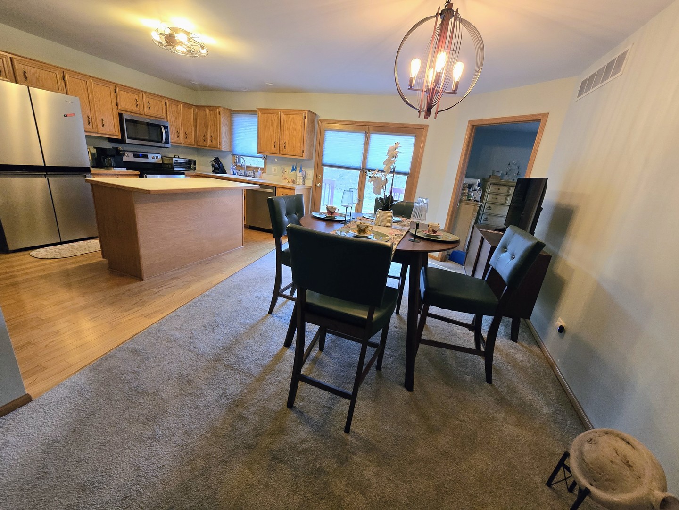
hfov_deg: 106.2
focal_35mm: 13
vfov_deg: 89.9
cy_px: 255
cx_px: 340
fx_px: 255
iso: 800
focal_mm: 2.2
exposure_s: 1/60
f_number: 2.2
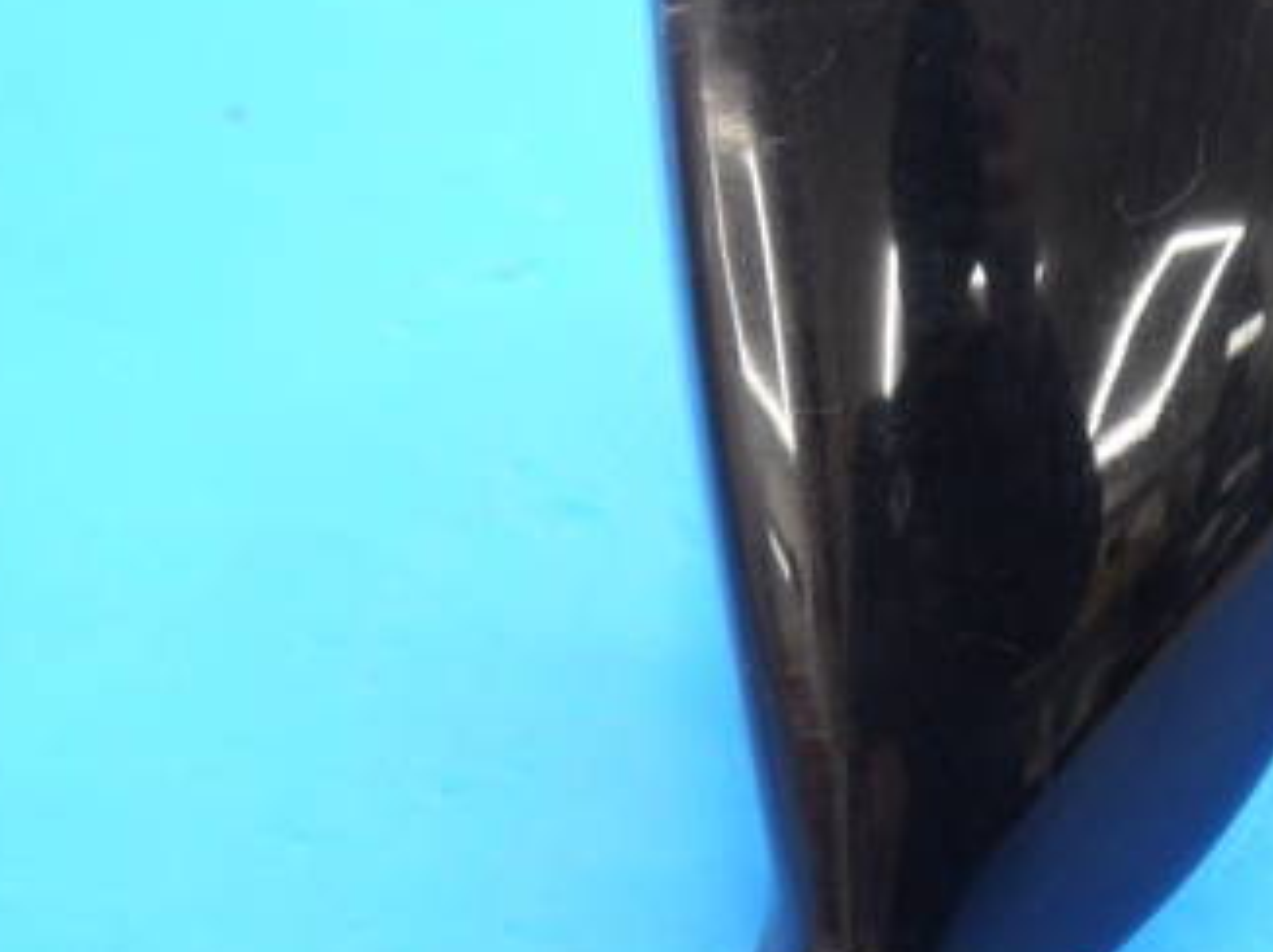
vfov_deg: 13.4
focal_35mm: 110
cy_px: 570
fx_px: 4042
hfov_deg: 17.8
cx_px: 941
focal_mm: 28
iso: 640
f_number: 4.8
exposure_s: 1/60
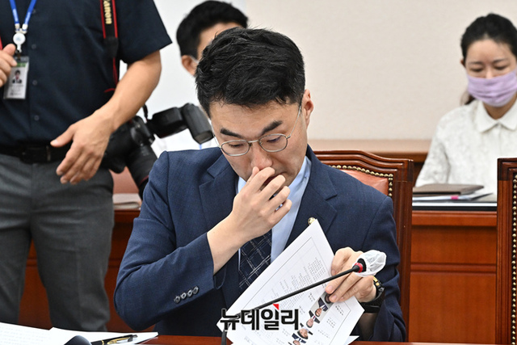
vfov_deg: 11.4
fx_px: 1724
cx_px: 258
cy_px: 172
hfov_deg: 17.1
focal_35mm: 120
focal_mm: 120
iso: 2500
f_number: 6.3
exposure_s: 1/250
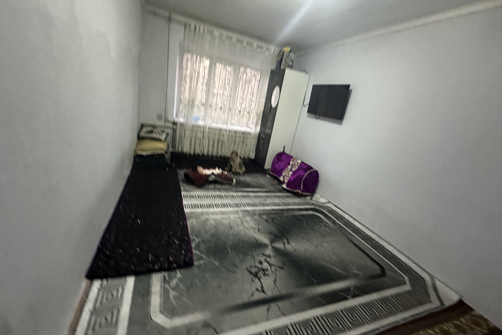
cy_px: 171
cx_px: 249
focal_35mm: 15
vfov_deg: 77.3
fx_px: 209
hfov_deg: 100.4
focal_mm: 2.22
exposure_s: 1/50
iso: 800
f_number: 2.2
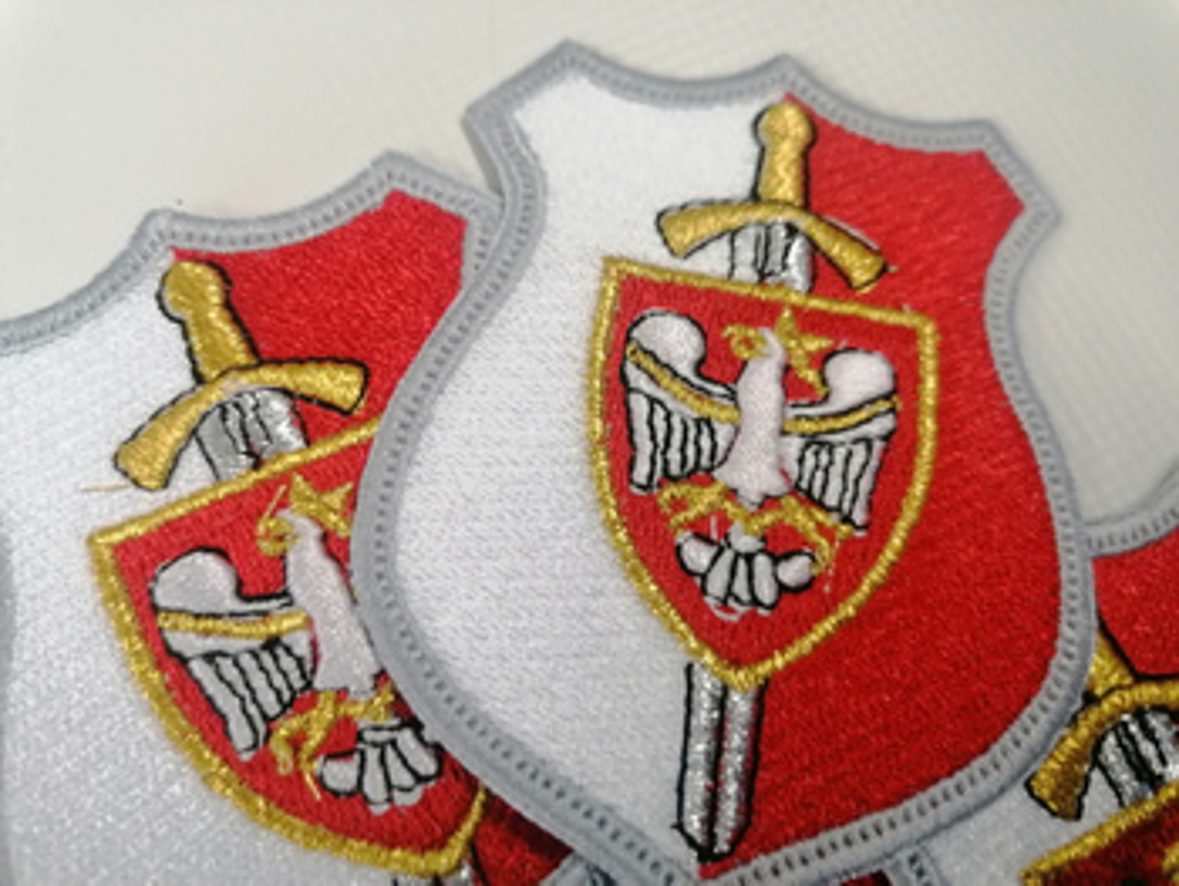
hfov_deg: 65.3
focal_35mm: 27
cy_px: 443
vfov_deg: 51.4
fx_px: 920
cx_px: 590
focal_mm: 4.75
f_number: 1.8
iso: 250
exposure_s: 1/33.3
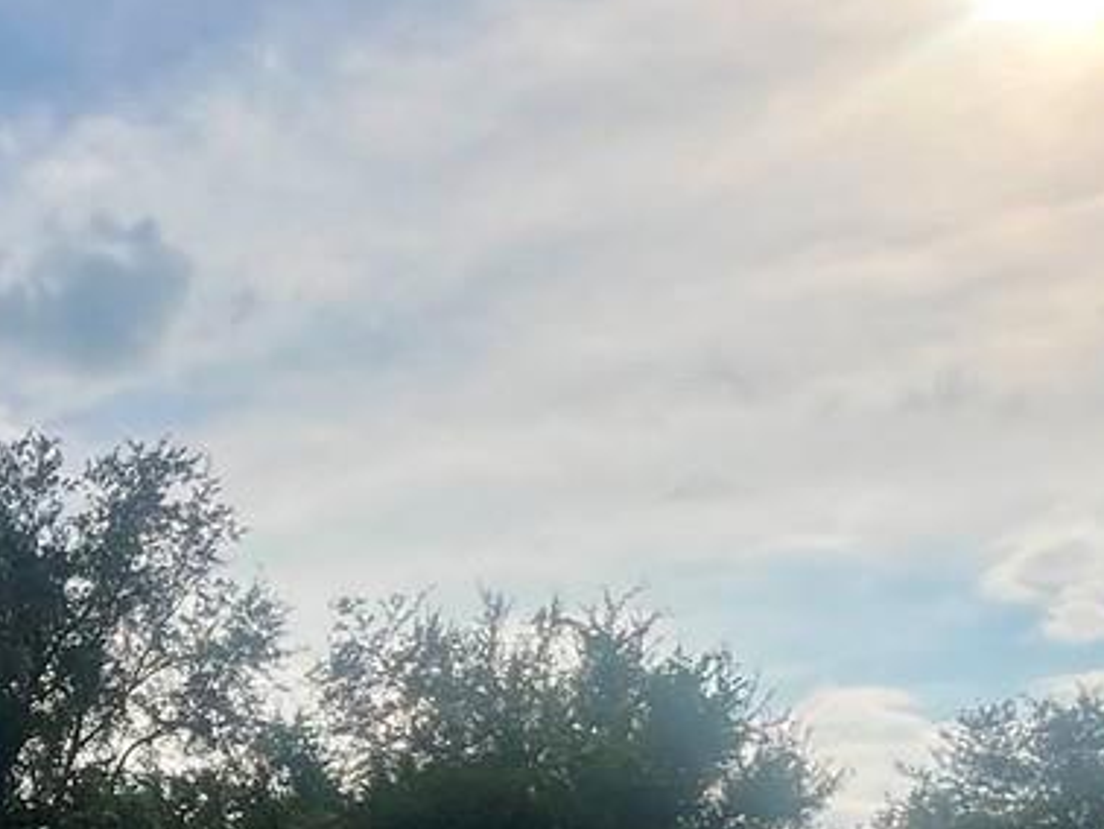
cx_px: -260
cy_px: 931
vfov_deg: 24.6
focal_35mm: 55
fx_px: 1755
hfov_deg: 29.4
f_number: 1.8
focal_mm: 1.57
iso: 32
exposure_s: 1/3215
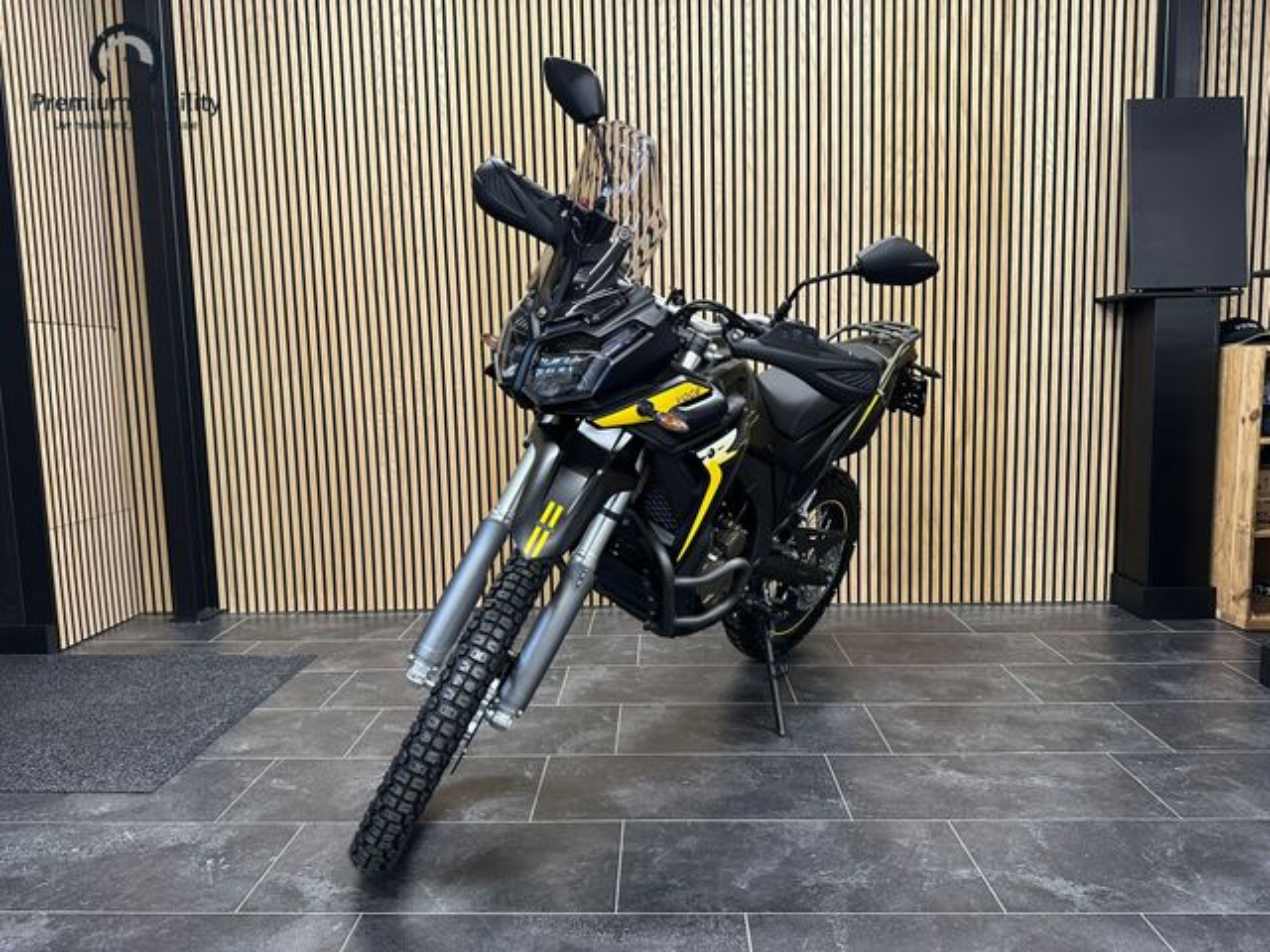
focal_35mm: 24
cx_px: 635
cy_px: 476
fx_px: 881
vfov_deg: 56.8
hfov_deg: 71.6
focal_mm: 6.86
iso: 160
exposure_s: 1/50
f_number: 1.78
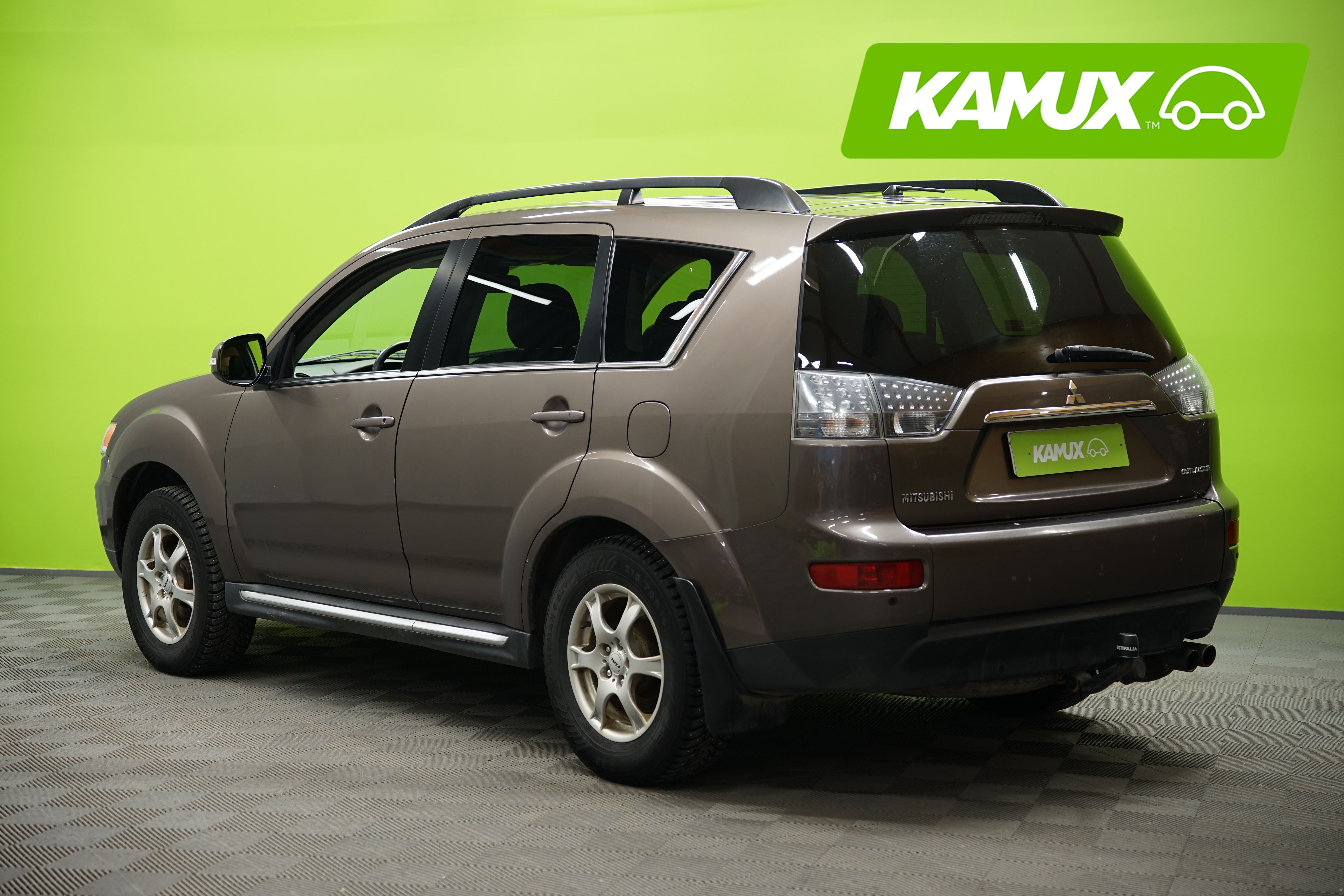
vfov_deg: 21.6
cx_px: 672
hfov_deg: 31.9
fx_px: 2352
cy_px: 448
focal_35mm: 63
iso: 500
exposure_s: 1/40
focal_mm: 63
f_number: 2.8
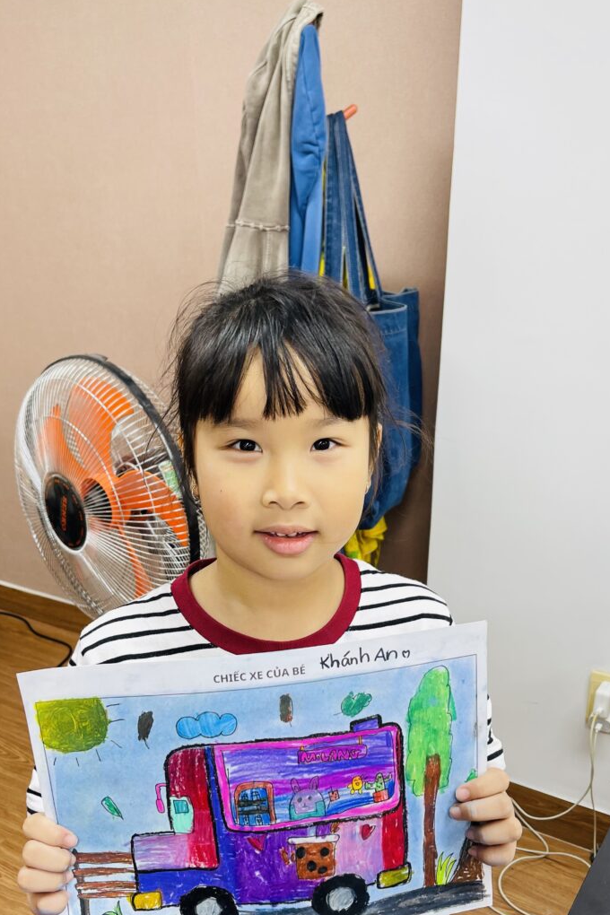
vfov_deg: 55.3
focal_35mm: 34
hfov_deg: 38.8
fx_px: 864
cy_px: 558
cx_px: 274
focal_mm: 5.1
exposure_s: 1/100
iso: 50
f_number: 1.6
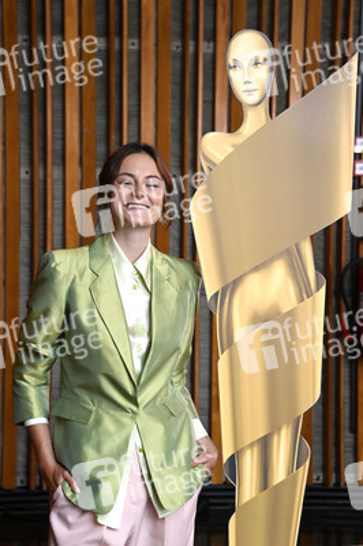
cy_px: 273
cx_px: 182
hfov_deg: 16.0
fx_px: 1288
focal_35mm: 85
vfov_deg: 23.9
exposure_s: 1/125
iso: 1250
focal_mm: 85
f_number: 5.6
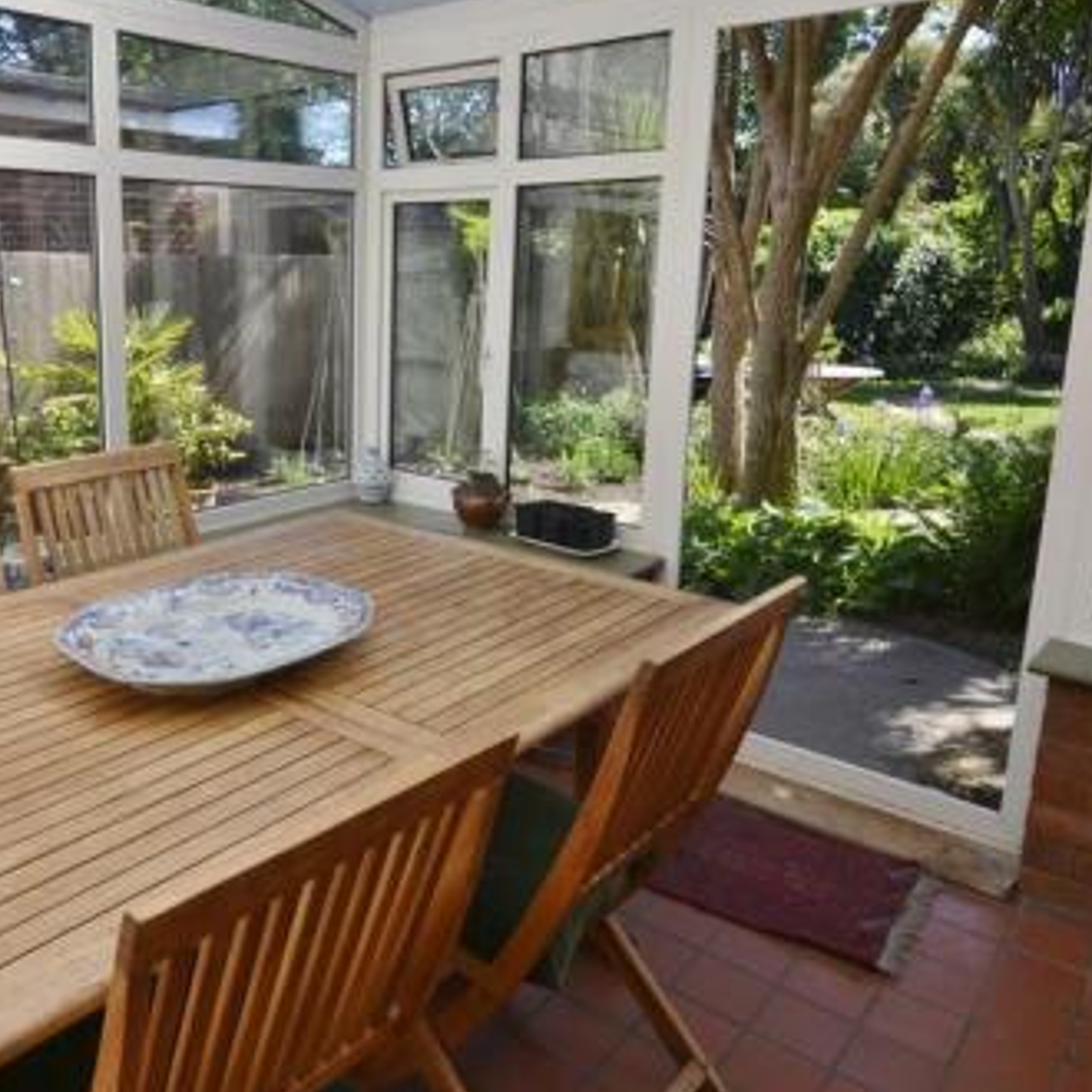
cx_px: 334
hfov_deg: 55.9
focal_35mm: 28
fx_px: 994
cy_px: 460
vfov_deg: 57.3
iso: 200
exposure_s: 1/200
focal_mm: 11
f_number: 7.1
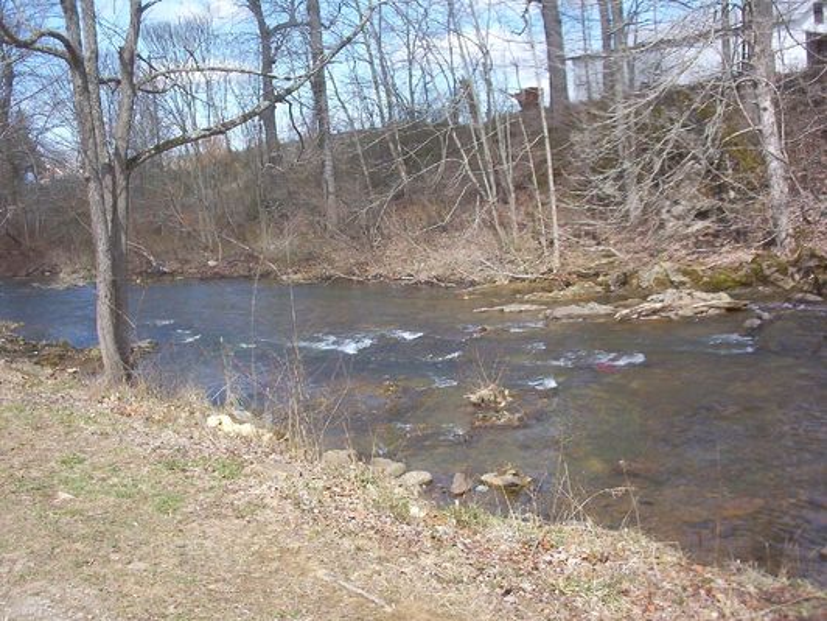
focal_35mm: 39
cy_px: 310
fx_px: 932
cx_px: 414
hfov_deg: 47.9
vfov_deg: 36.8
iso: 100
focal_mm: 6
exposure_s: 1/413
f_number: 4.5
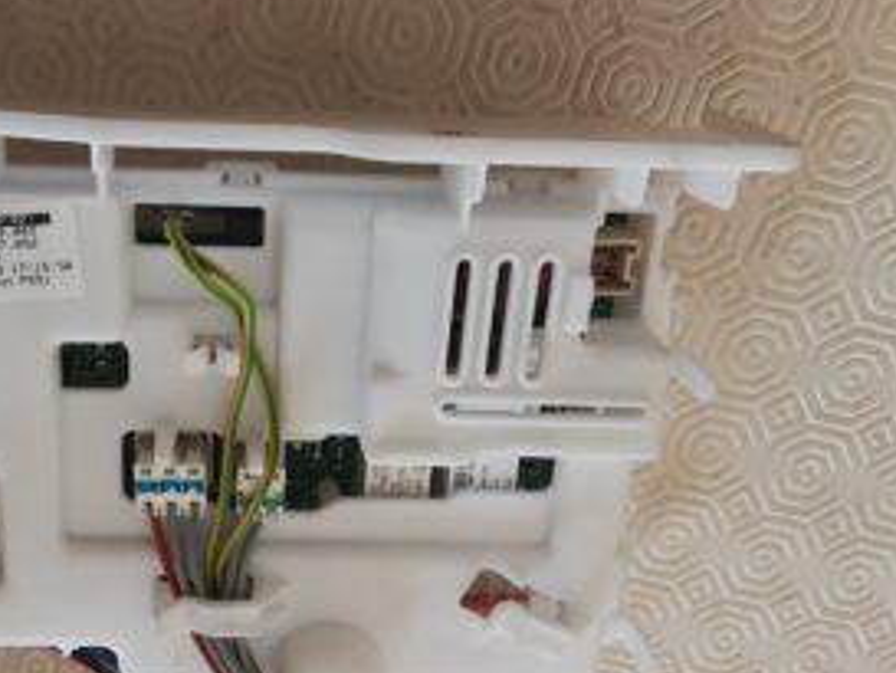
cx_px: 272
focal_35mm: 41
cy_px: 335
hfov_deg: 44.8
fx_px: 1062
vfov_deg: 35.2
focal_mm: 2.9
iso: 80
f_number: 1.9
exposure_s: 1/50
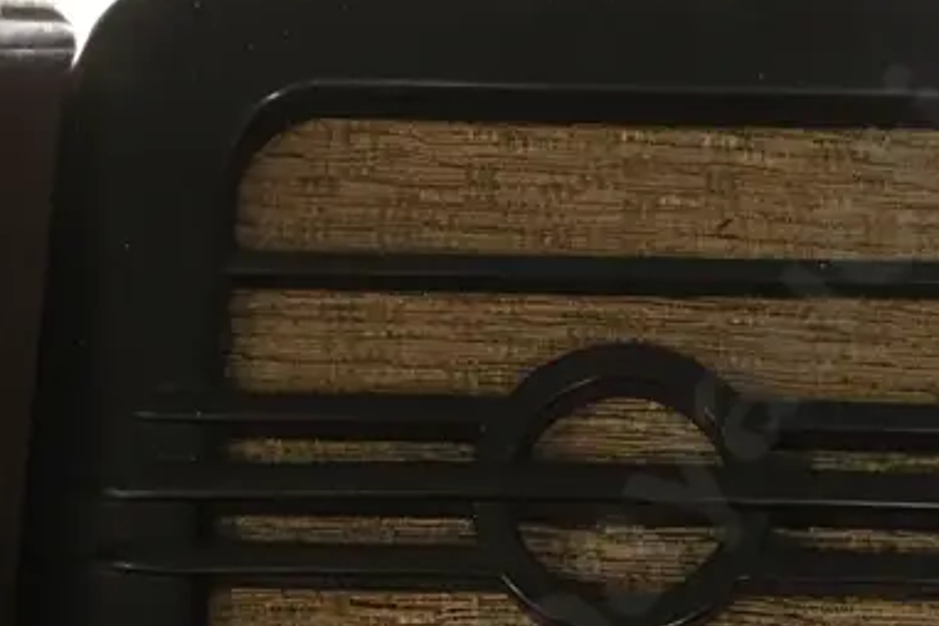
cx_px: 695
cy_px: 466
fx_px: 2113
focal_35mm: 81
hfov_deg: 24.8
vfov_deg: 16.8
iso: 200
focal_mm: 4.15
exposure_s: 1/25
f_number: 2.2
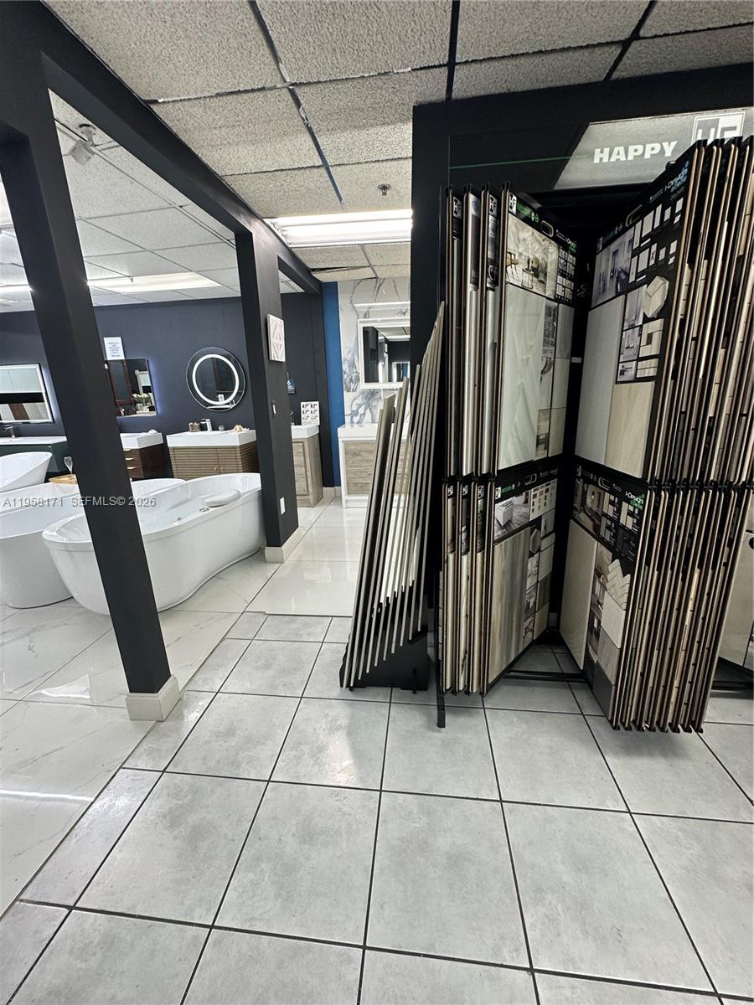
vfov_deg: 102.1
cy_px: 502
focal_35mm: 14
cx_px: 377
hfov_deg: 85.7
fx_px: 407
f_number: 2.2
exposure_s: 1/120
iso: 160
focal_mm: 2.22
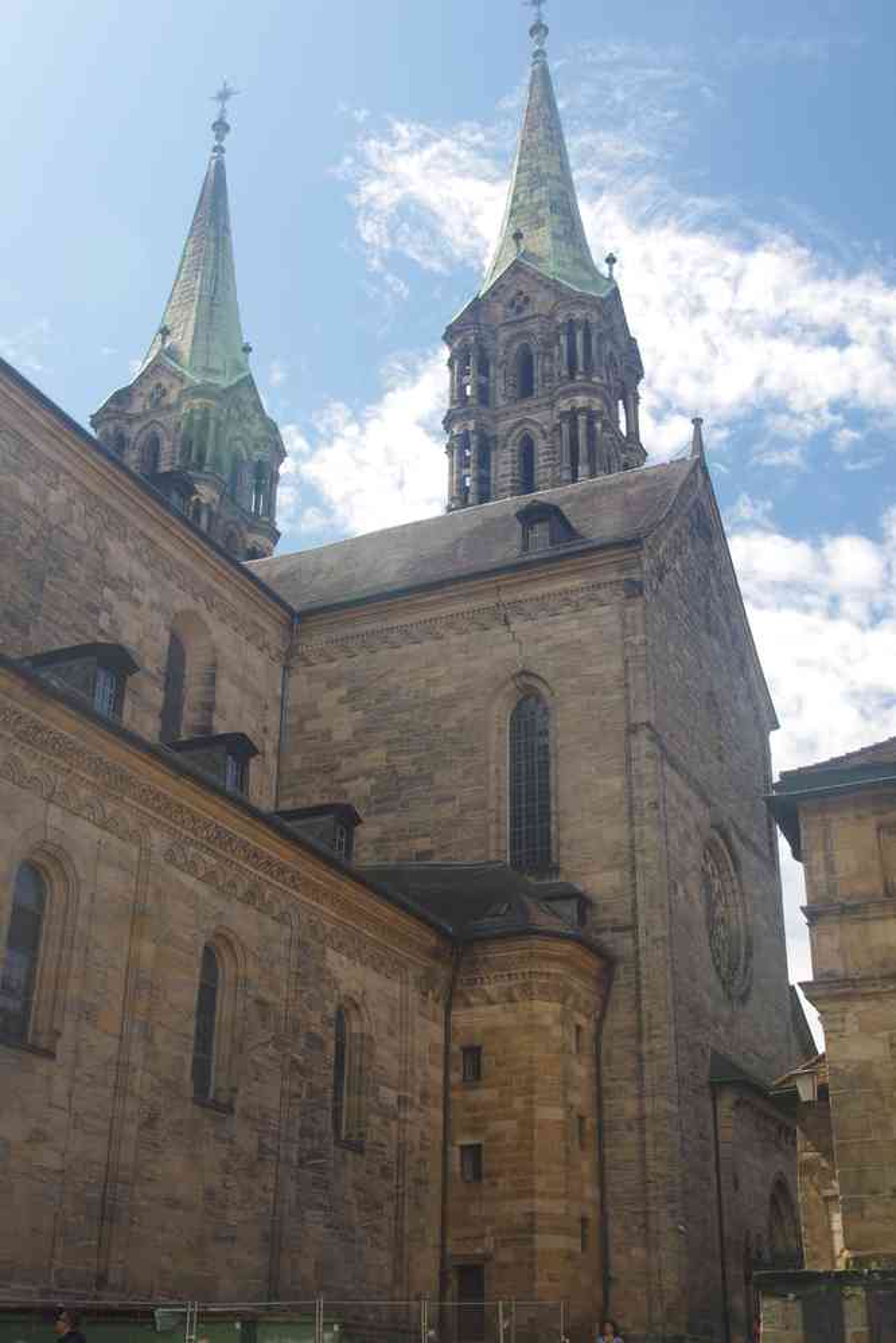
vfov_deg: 49.6
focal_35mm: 39
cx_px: 448
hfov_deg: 34.2
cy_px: 672
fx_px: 1456
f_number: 11
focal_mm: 26
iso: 200
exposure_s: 1/60
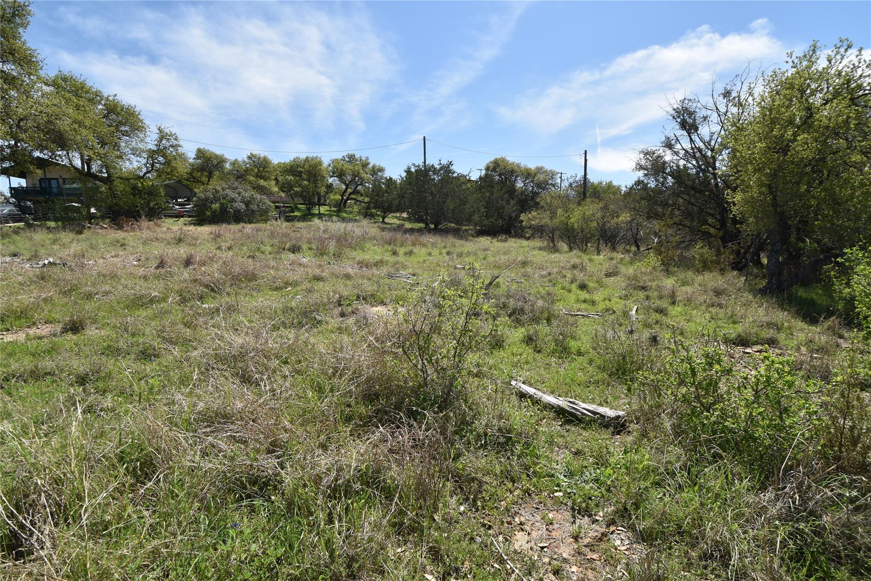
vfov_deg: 77.3
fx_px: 363
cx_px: 436
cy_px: 290
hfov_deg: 100.4
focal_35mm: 15
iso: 200
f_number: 8
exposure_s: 1/400
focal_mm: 10
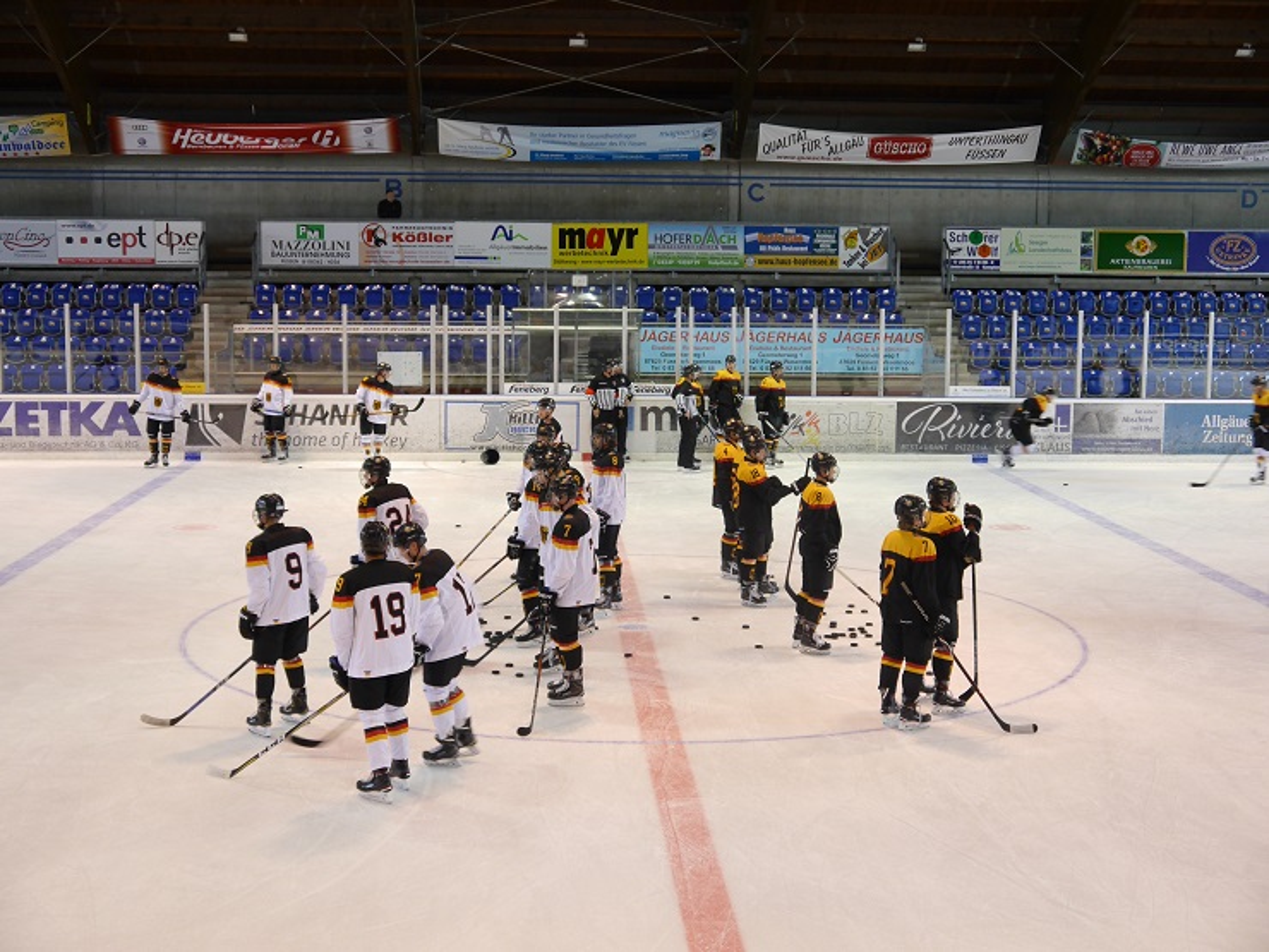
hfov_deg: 36.8
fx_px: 1906
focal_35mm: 52
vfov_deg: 28.0
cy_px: 476
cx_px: 634
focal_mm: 26
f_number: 4.7
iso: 640
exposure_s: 1/60
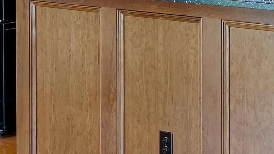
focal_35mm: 114
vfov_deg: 10.2
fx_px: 828
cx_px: 149
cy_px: -88
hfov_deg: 18.8
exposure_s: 1/5
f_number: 8
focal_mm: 29
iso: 400
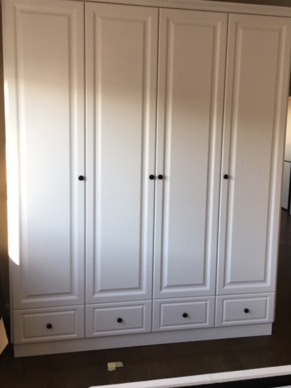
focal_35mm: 34
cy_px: 172
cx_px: 159
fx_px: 381
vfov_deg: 53.9
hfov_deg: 41.7
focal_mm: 4.15
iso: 25
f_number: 2.2
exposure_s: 1/50
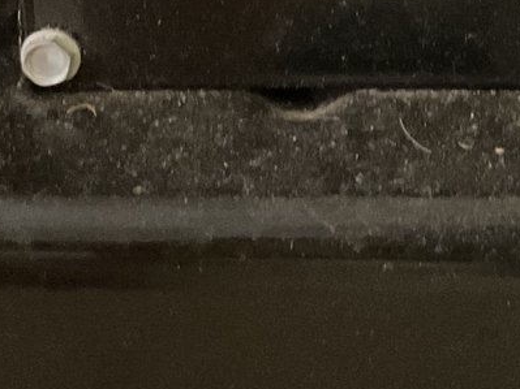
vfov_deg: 13.2
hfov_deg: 17.1
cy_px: -40
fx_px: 1652
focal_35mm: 110
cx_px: 613
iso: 640
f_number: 1.8
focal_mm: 3
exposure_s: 1/15
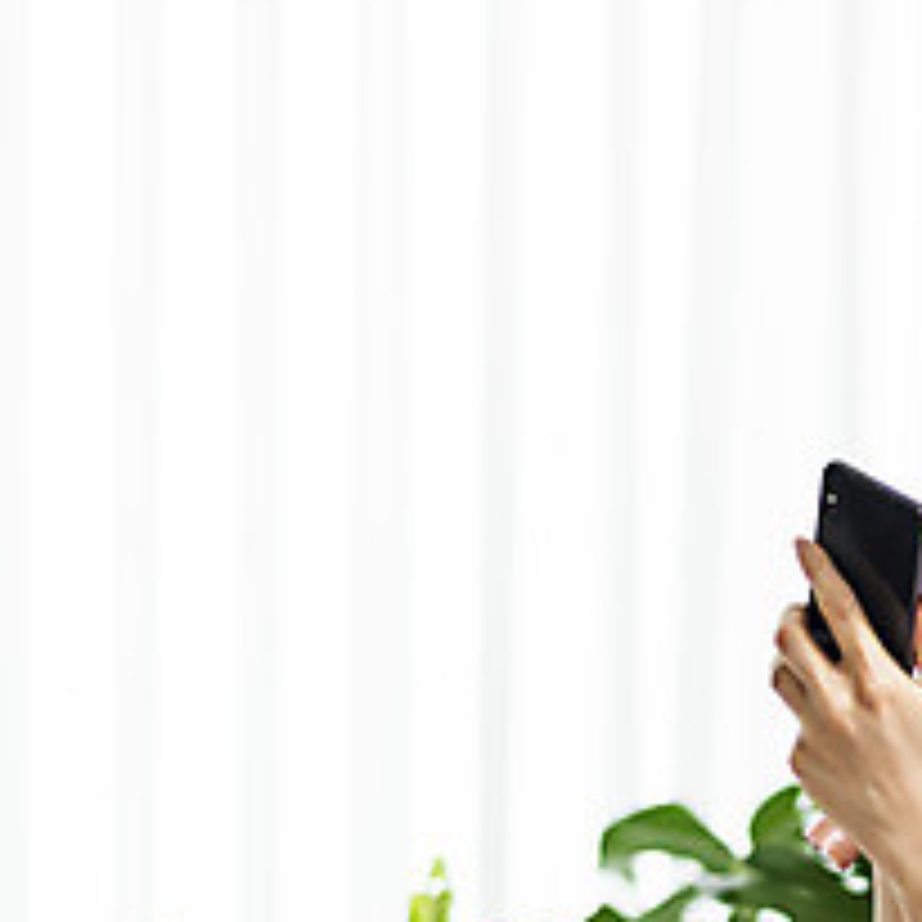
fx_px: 3737
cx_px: 924
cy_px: 652
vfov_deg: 14.0
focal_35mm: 124
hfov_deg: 13.9
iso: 640
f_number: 1.8
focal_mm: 50
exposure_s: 1/640
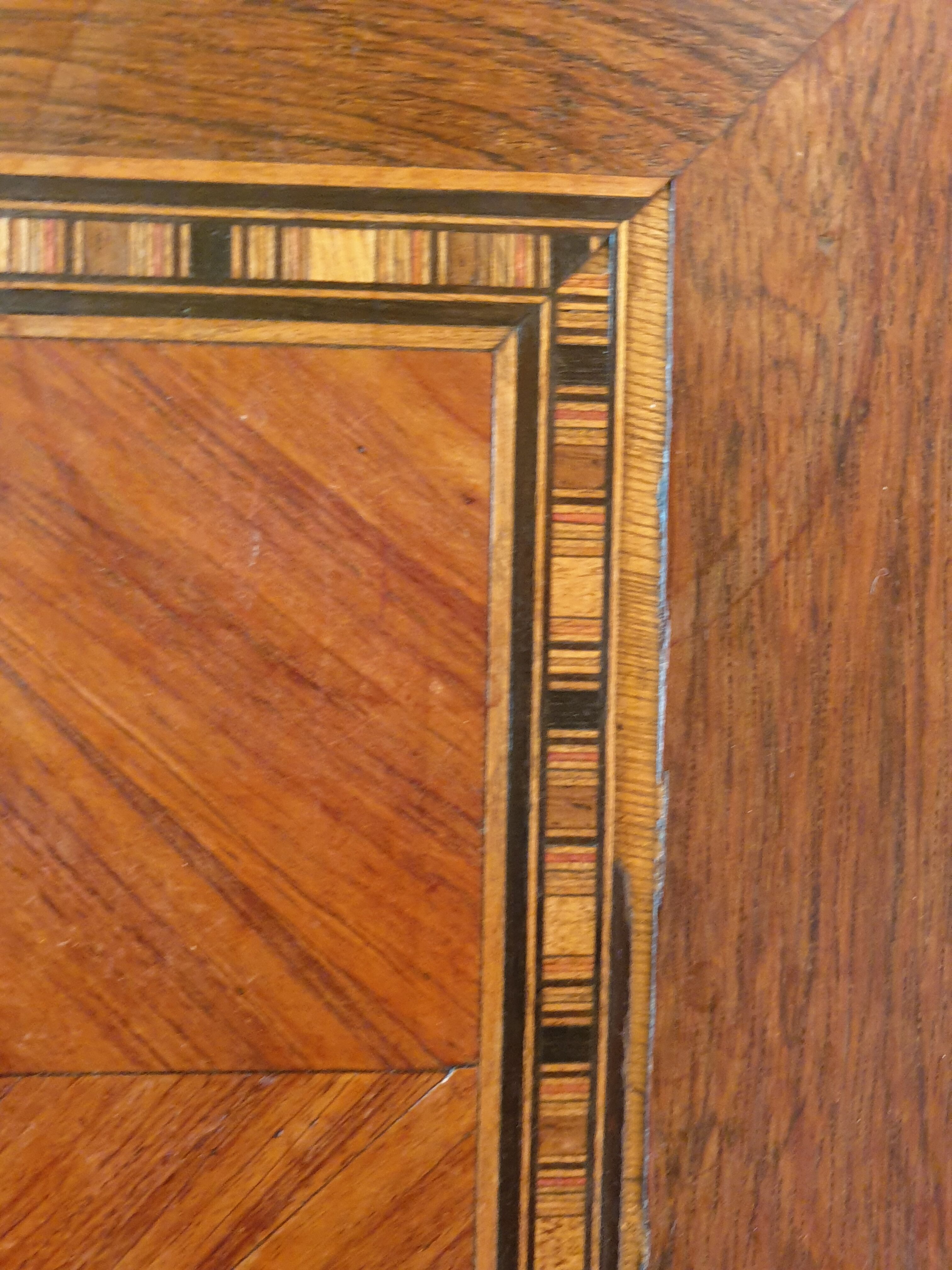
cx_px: 476
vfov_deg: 67.3
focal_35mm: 26
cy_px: 635
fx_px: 953
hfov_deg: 53.1
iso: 250
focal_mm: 4.3
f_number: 1.5
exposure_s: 1/17
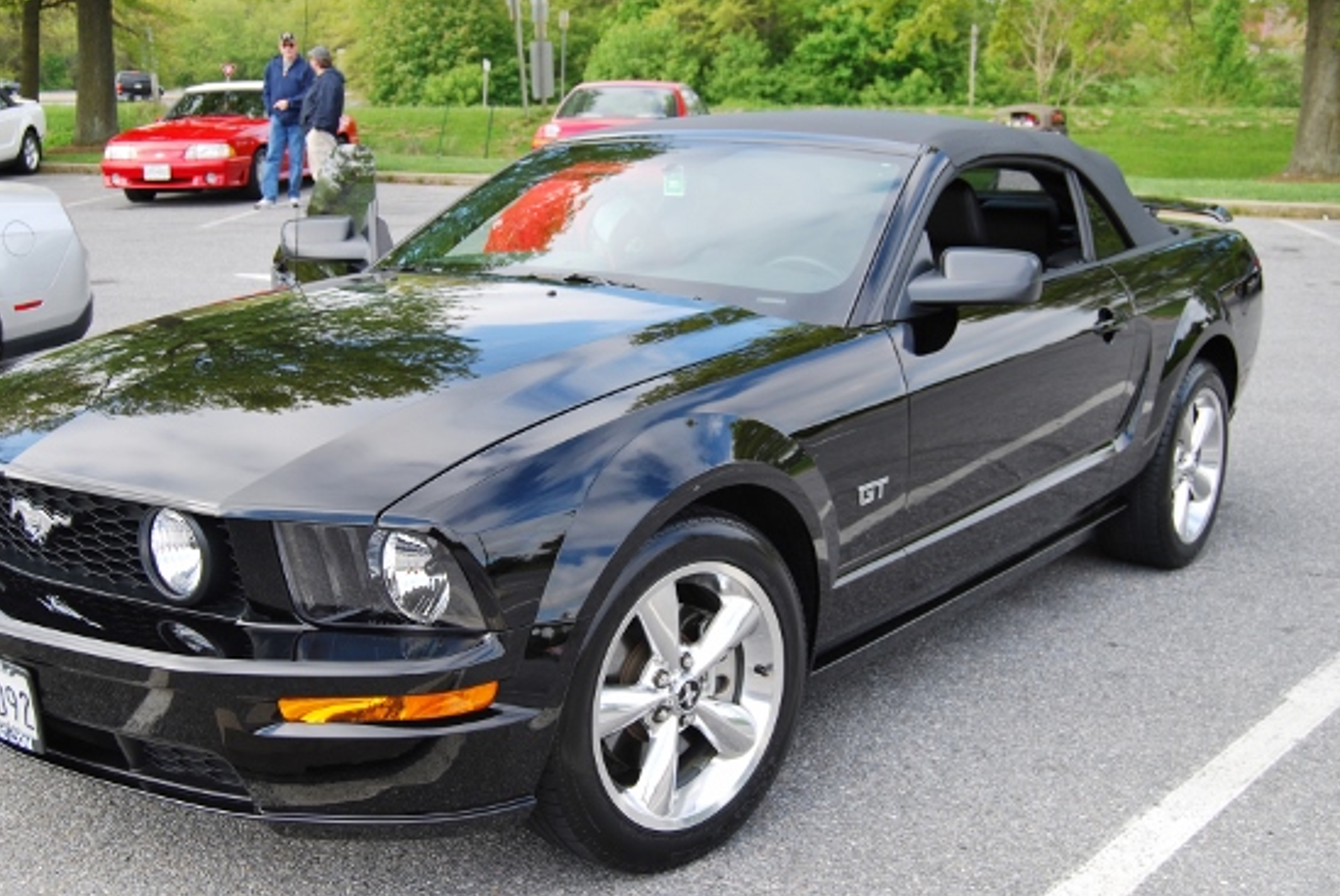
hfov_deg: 46.3
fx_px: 1565
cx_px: 586
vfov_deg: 31.9
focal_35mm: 42
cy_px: 408
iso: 140
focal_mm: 24
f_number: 5.6
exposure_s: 1/125
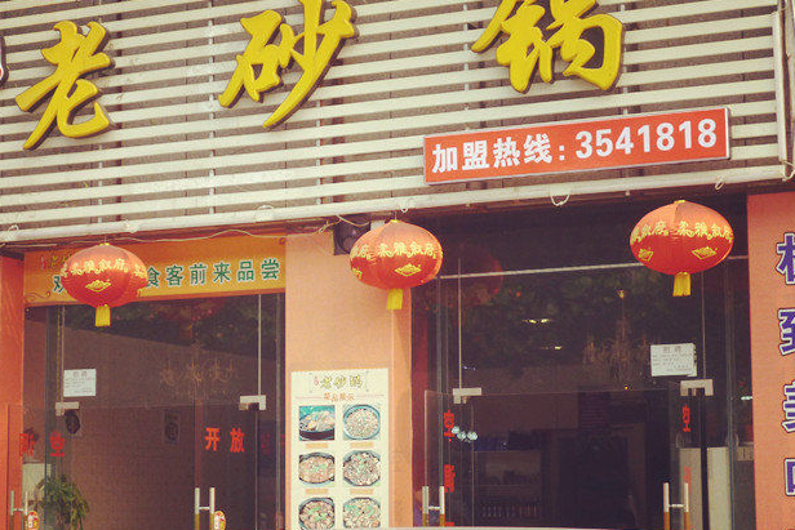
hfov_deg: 24.4
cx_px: 342
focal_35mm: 83
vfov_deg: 16.5
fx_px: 1833
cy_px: 304
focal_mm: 11.2
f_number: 4.7
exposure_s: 1/100
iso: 100
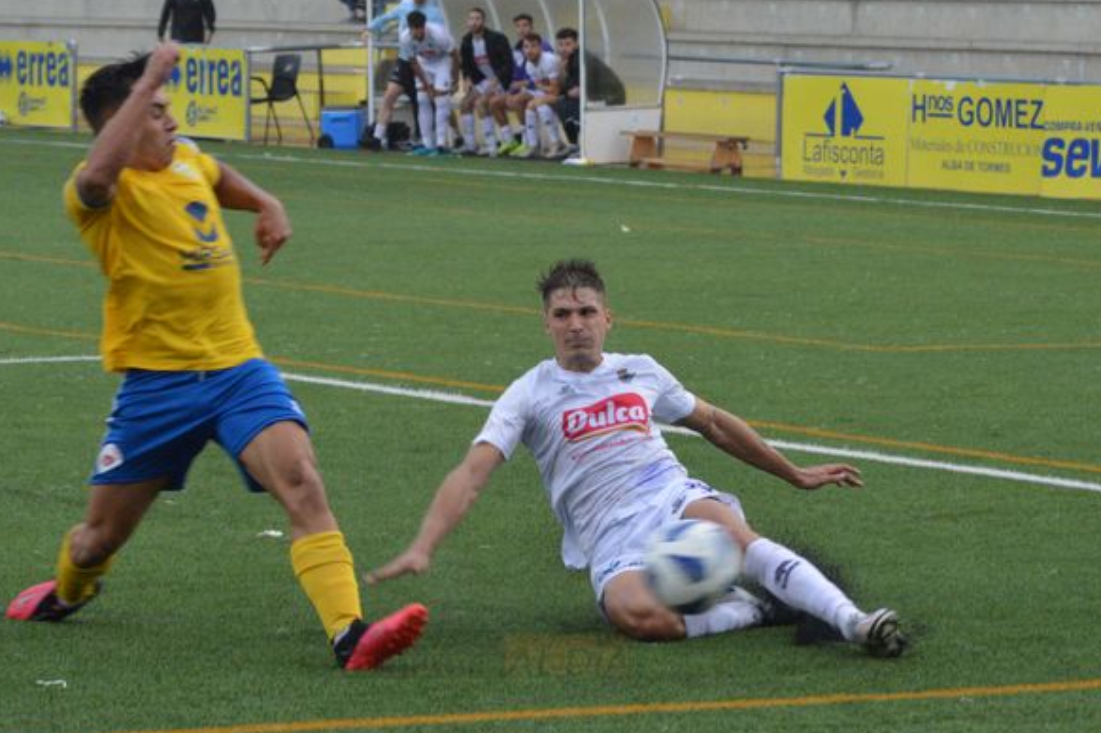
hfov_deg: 12.0
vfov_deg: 8.0
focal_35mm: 171
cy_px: 465
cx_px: 465
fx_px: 5227
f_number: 5.6
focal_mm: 70
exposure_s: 1/400
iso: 1600
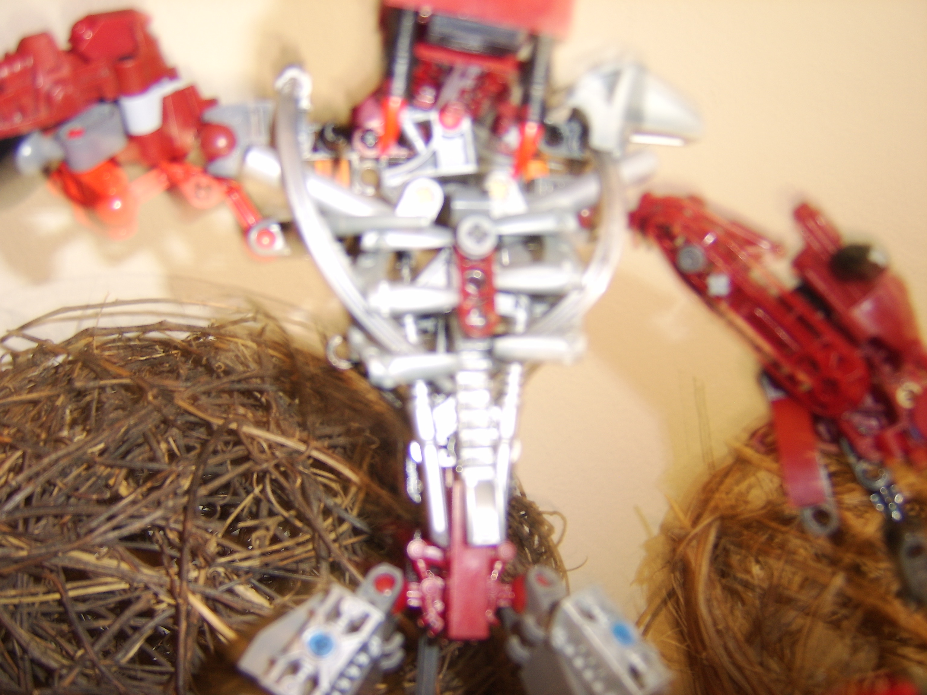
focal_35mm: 31
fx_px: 830
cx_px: 464
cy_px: 348
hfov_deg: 58.4
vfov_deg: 45.4
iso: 71
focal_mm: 8.13
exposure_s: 1/2
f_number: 2.7
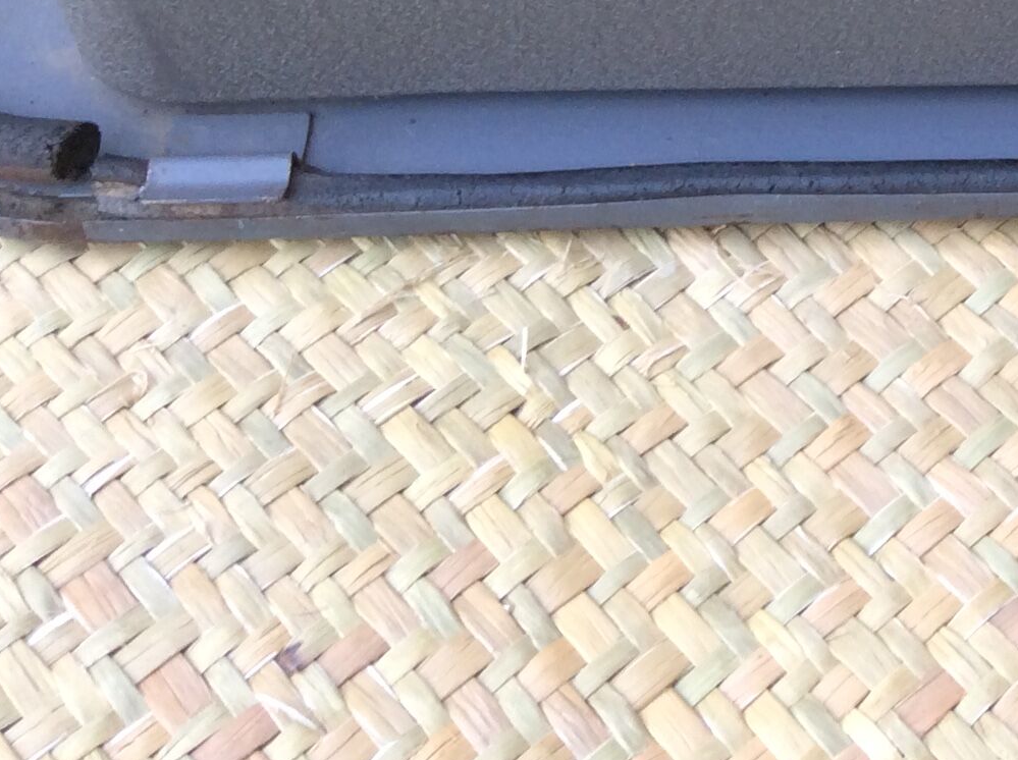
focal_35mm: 83
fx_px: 2437
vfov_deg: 17.0
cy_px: -139
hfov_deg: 22.2
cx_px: 1134
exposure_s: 1/25
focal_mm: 3.3
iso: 50
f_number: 2.4
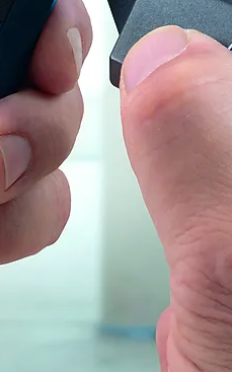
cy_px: -41
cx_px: 214
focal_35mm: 160
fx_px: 1621
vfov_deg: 12.8
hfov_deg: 8.2
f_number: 18
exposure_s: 1/60
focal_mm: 45
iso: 100
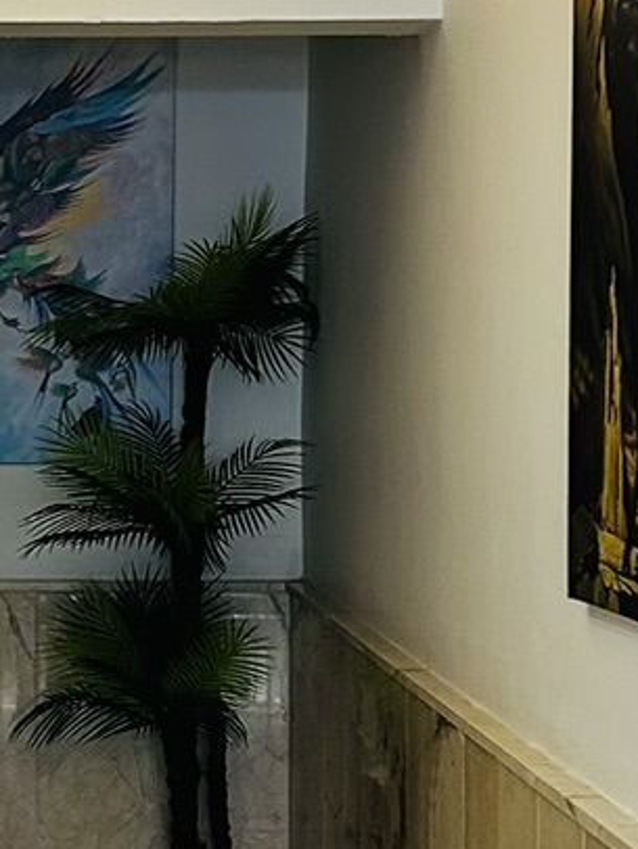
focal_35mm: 131
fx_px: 3216
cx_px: -67
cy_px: 487
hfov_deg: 11.2
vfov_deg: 15.0
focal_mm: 5.7
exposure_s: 1/85
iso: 125
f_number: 1.5
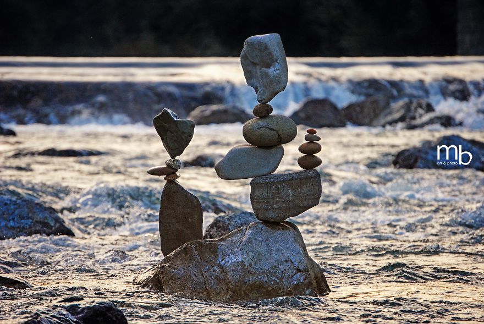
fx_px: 3331
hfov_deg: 8.3
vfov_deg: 5.6
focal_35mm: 248
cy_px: 162
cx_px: 242
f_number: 5.3
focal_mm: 165
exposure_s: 1/400
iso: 400
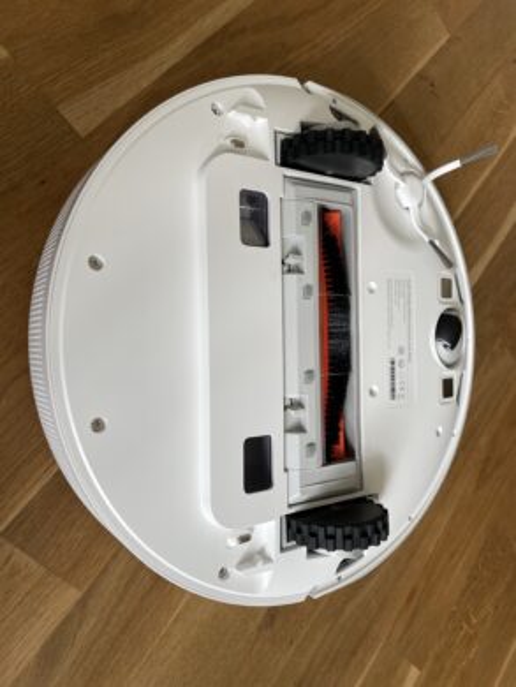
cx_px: 258
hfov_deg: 53.1
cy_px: 344
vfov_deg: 67.3
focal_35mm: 26
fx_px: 516
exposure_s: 1/121
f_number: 1.6
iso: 50
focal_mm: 4.2
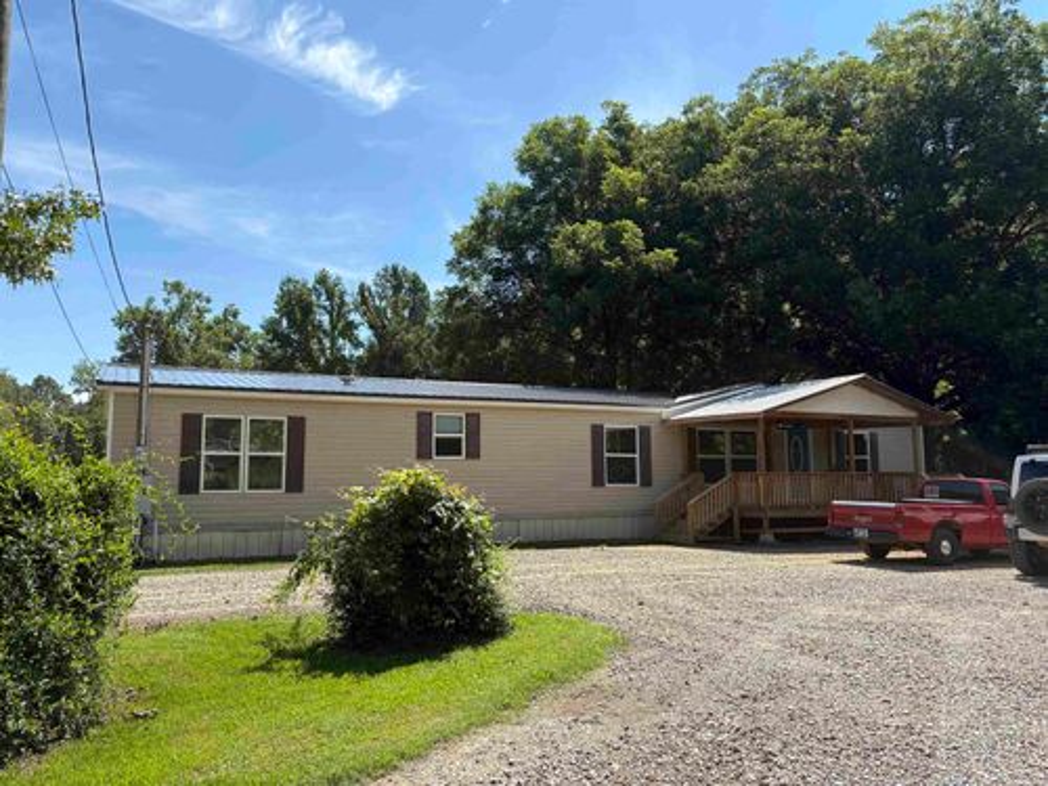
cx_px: 524
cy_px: 393
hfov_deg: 67.3
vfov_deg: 53.1
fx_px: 787
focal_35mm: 26
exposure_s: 1/2747
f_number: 1.6
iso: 50
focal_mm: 5.96
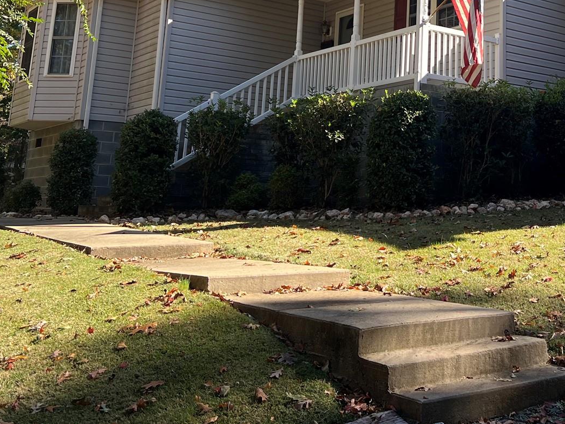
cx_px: 462
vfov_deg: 27.4
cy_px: 32
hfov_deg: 36.1
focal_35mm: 51
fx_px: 832
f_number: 1.5
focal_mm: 5.7
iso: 50
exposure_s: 1/718
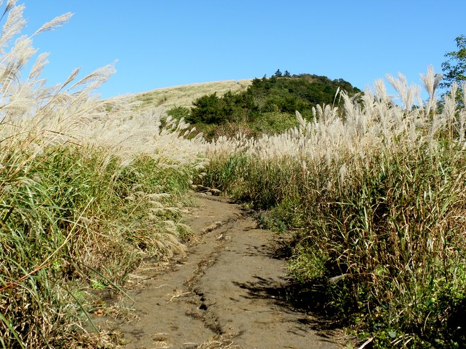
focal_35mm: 53
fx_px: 714
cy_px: 172
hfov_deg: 36.2
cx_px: 235
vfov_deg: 27.5
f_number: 4.3
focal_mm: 9.1
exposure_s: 1/320
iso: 64
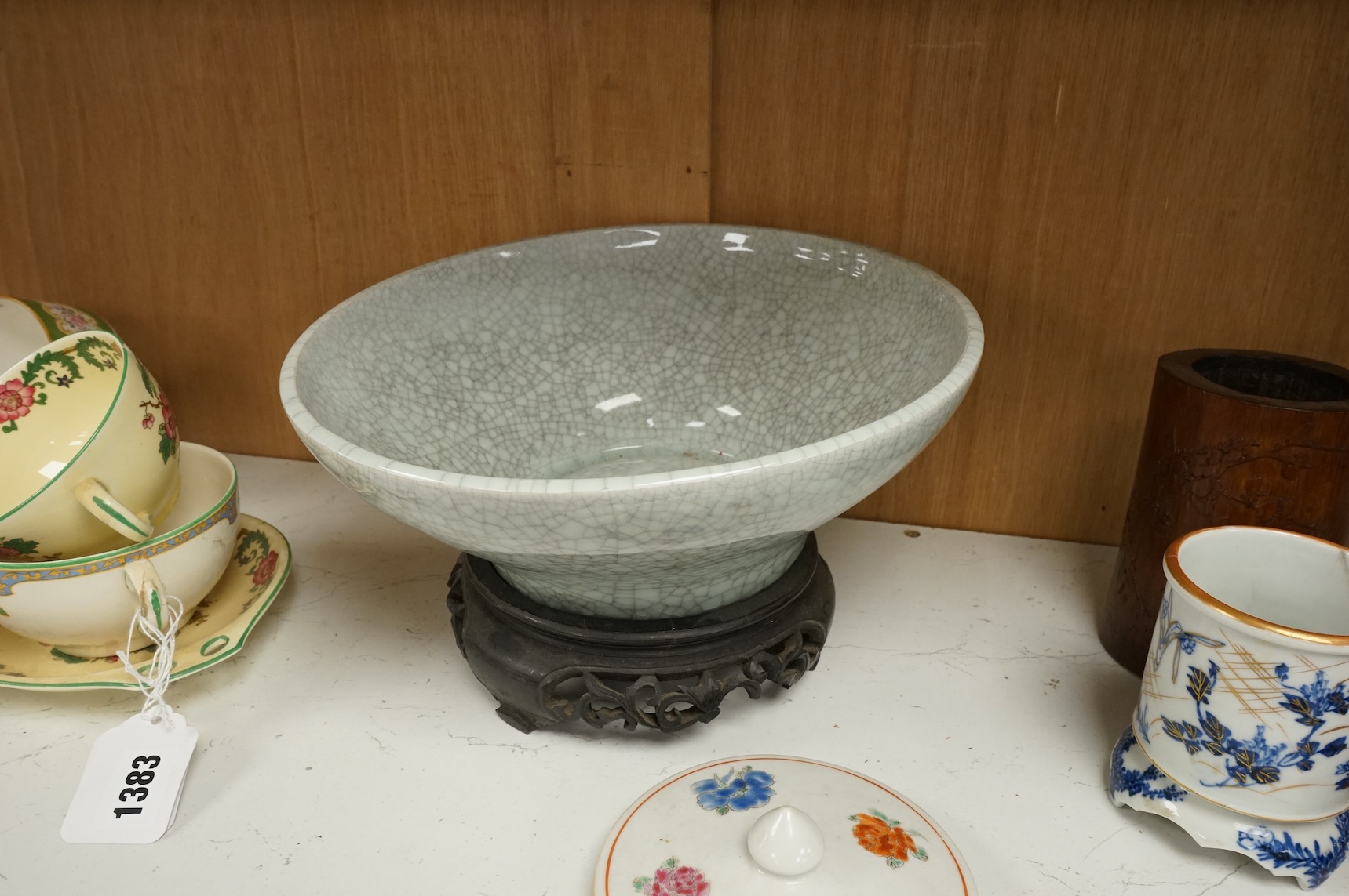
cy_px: 448
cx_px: 674
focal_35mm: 28
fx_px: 1048
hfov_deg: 65.5
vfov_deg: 46.3
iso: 2500
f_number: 13
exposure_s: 1/50
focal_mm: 28
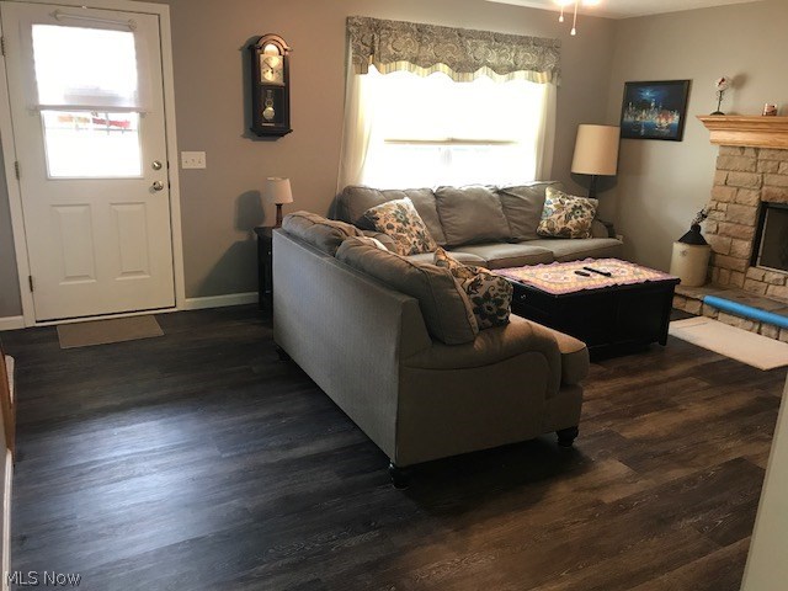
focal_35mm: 28
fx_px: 637
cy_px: 296
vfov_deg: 49.7
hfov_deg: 63.4
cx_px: 394
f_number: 1.8
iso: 50
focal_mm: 3.99
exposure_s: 1/15
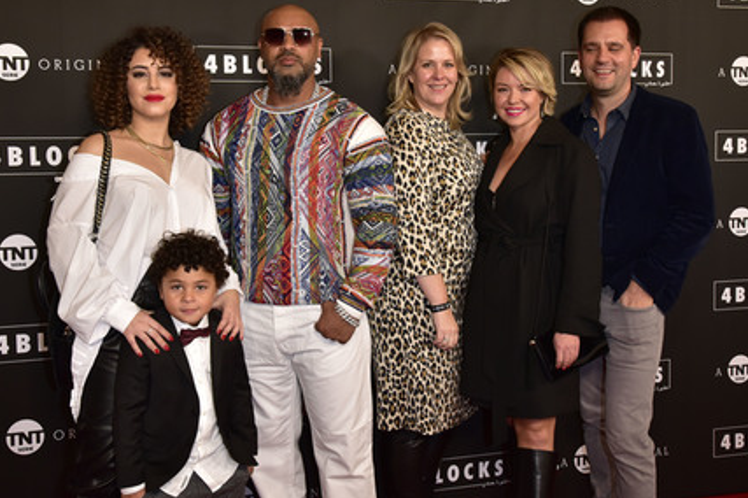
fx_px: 768
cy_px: 244
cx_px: 376
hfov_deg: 51.9
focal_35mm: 37
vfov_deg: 35.9
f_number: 8
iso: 2000
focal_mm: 35
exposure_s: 1/250
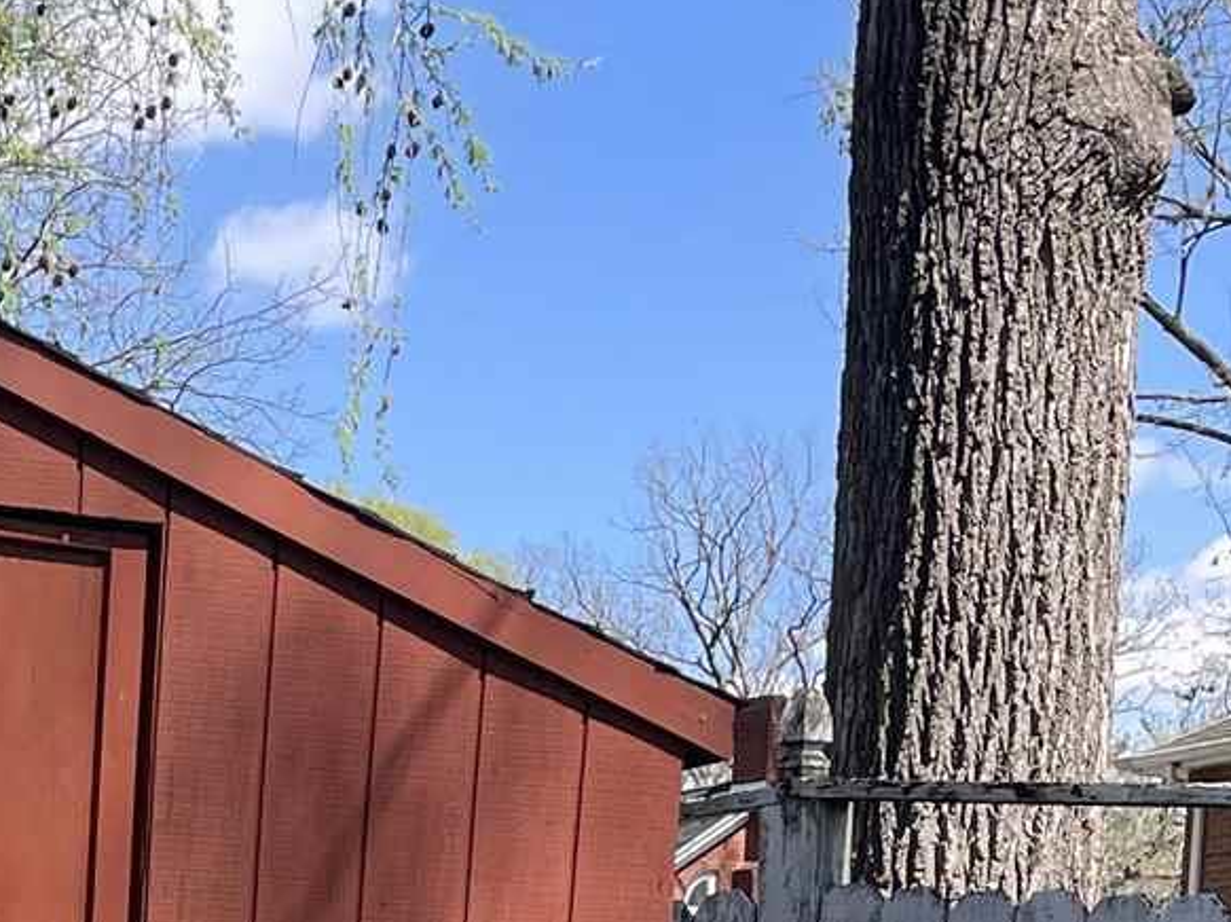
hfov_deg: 18.0
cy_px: 1580
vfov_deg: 13.2
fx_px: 3661
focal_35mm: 103
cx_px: -317
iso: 32
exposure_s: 1/1221
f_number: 1.6
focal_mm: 4.2
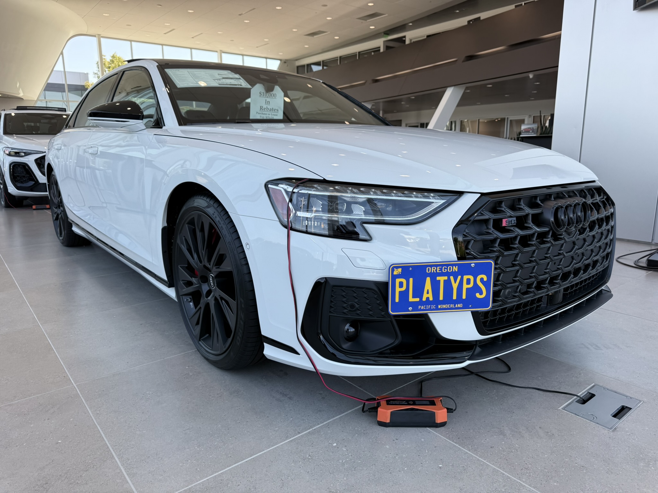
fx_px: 456
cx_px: 329
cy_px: 246
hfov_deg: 71.6
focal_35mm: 24
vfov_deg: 56.8
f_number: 1.78
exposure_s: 1/410
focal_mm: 6.76
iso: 80
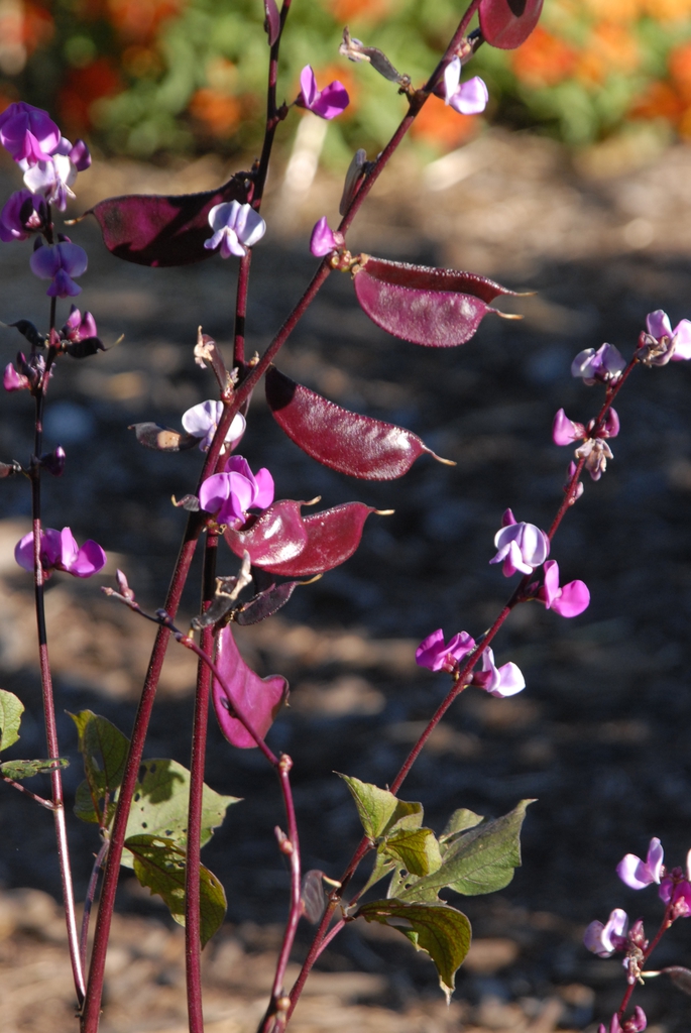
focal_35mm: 232
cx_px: 346
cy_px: 516
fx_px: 6678
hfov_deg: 5.9
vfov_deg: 8.8
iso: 400
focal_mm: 155
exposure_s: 1/250
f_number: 8
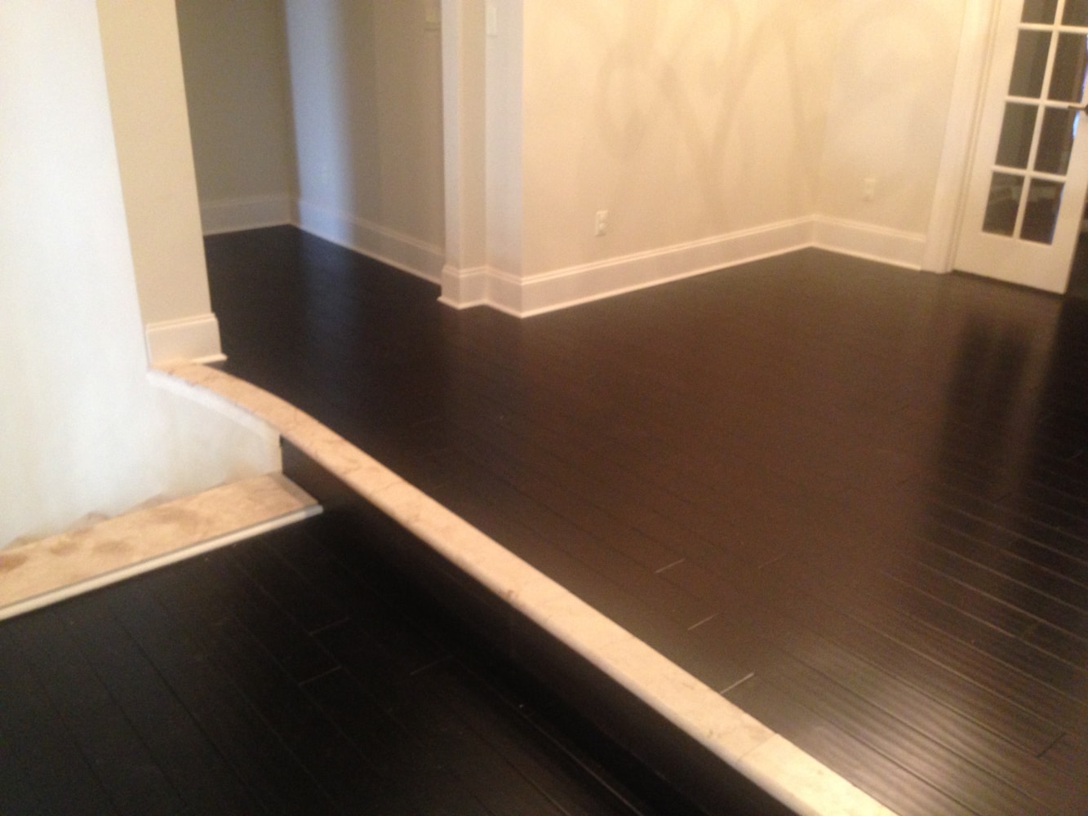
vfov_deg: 43.0
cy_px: 408
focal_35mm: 33
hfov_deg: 55.3
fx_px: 1037
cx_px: 544
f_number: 2.4
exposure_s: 1/17
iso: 250
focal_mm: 4.13
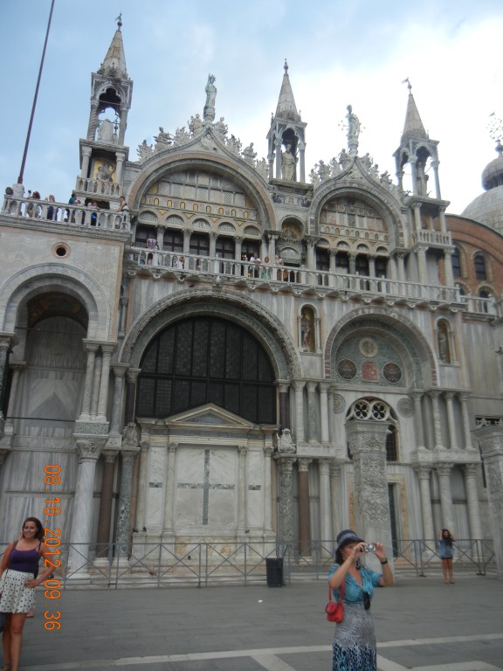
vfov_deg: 60.0
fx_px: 581
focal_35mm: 30
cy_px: 336
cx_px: 252
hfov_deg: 46.8
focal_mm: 5.4
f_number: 3.5
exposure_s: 1/375
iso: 160
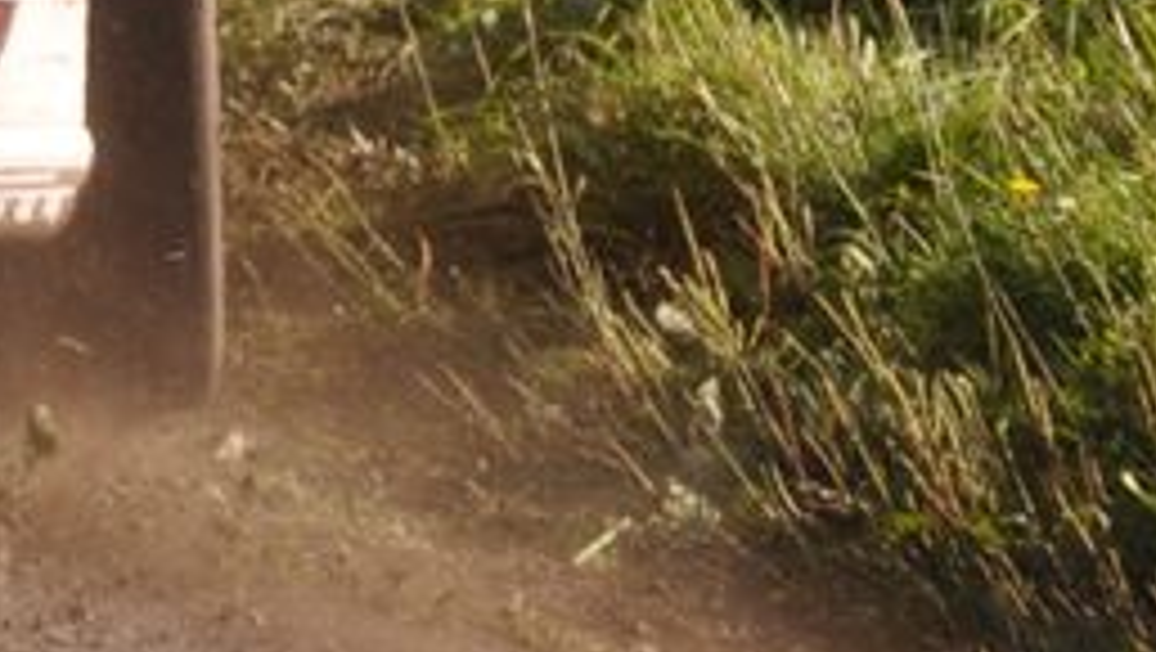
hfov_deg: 2.1
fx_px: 31450
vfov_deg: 1.2
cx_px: -103
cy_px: -1129
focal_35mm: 1025
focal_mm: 105
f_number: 5.6
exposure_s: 1/500
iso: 200
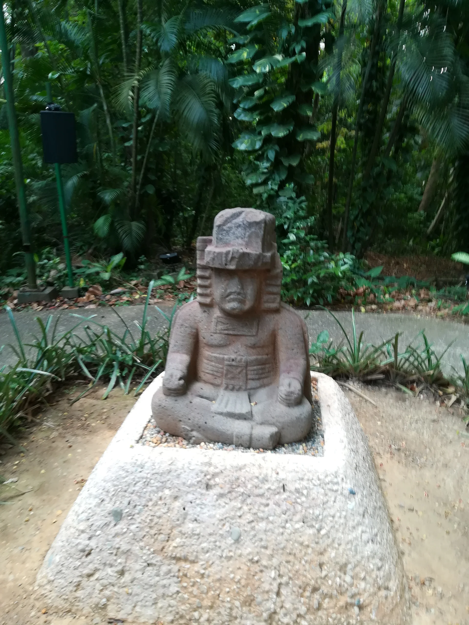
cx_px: 234
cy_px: 312
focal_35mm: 26
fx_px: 470
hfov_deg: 53.1
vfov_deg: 67.3
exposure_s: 1/33.3
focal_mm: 3.83
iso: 64
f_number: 2.2
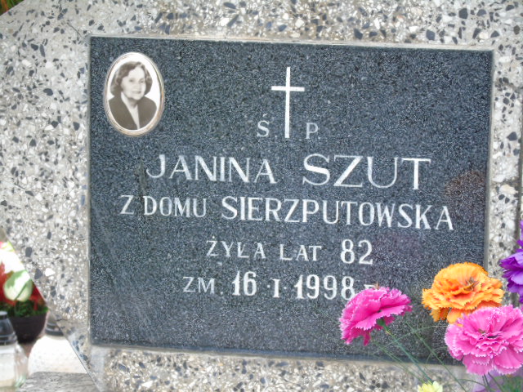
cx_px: 262
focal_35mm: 124
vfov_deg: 12.0
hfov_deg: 15.9
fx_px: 1873
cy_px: 196
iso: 250
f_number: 4.6
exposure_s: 1/60
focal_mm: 22
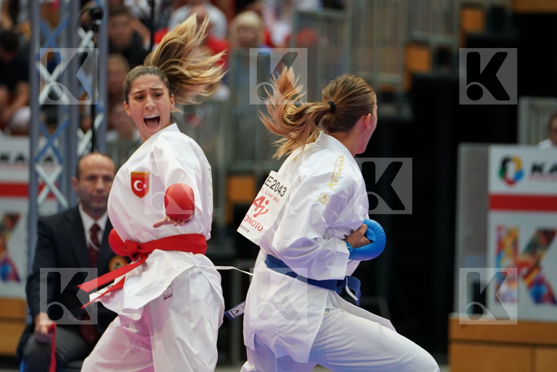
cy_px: 186
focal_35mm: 246
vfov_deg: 5.6
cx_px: 278
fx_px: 3806
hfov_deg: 8.4
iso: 1600
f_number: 2.8
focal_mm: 164
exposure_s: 1/800
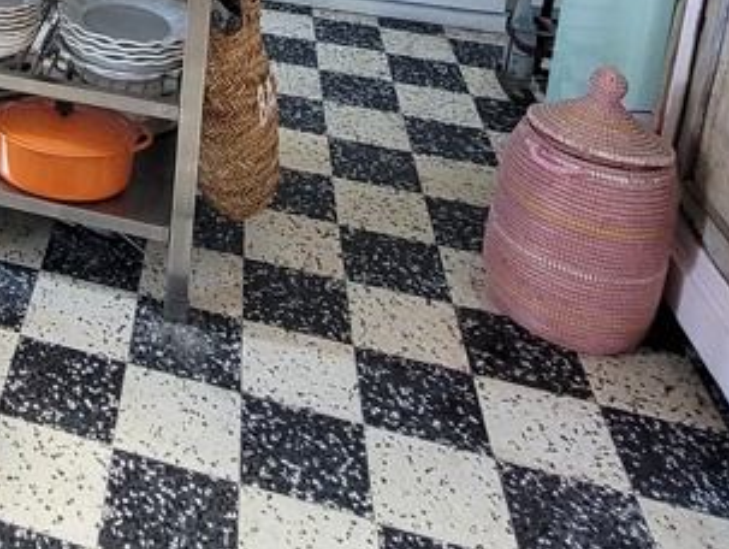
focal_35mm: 48
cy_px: -243
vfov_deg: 24.5
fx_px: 1012
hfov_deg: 33.5
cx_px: -106
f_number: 2.2
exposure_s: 1/50
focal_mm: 1.74
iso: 320
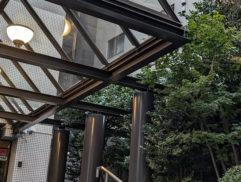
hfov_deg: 33.6
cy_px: 94
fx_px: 391
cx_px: 179
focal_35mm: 56
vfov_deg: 26.2
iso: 21
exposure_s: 1/45.3
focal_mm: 6.9
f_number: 1.68
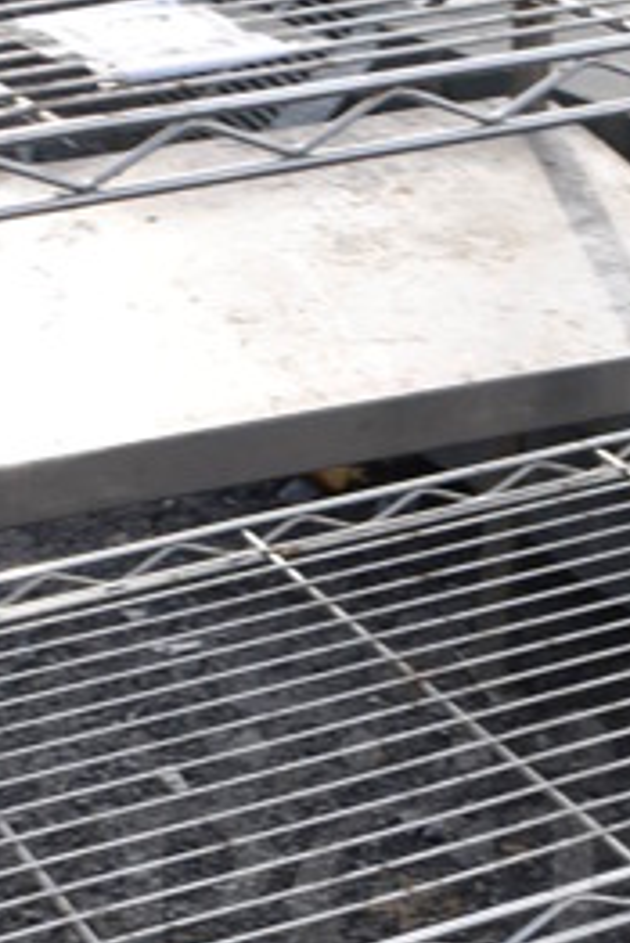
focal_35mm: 94
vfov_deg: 21.1
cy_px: 898
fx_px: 2464
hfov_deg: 14.6
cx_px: 360
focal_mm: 18
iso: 160
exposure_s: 1/250
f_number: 8
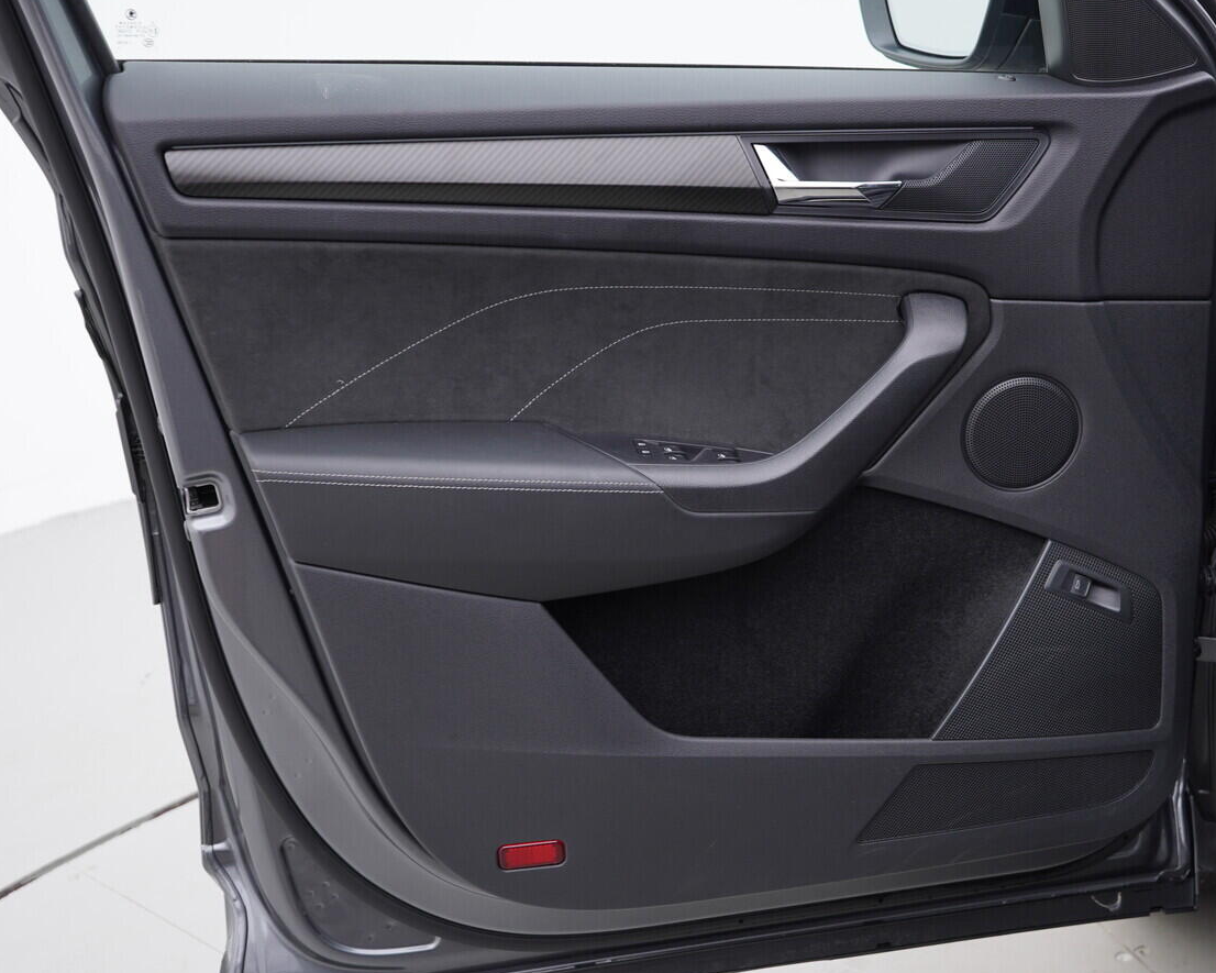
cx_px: 646
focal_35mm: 44
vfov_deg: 34.2
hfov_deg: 42.0
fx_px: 1584
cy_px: 504
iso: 125
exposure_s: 1/50
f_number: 3.2
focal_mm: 24
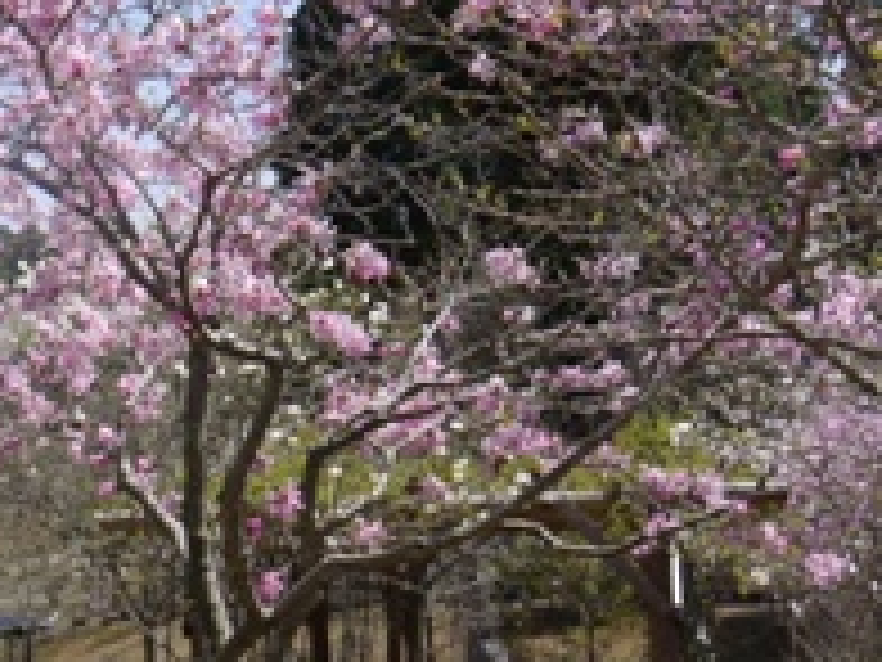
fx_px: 1860
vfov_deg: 20.2
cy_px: 365
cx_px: 0
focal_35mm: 73
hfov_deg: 25.4
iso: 100
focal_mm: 16
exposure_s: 1/320
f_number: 7.1
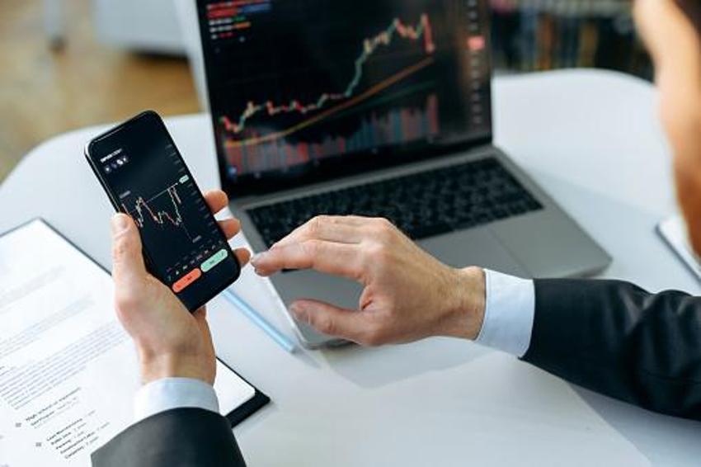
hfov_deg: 39.6
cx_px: 350
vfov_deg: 27.0
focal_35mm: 50
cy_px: 234
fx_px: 973
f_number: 2.8
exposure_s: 1/250
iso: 200
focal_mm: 50
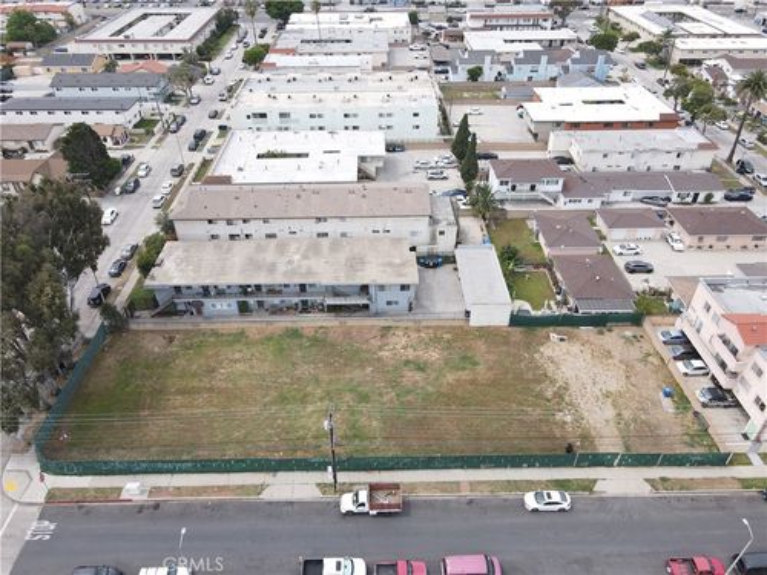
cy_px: 288
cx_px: 384
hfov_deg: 71.6
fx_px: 532
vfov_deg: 56.8
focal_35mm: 24
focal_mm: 4.5
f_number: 2.8
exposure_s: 1/25
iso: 100
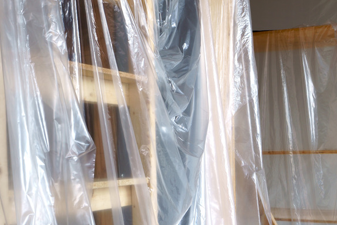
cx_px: 178
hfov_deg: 28.6
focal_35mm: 71
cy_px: 136
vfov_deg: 19.3
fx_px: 662
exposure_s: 1/6
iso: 100
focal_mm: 35
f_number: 11
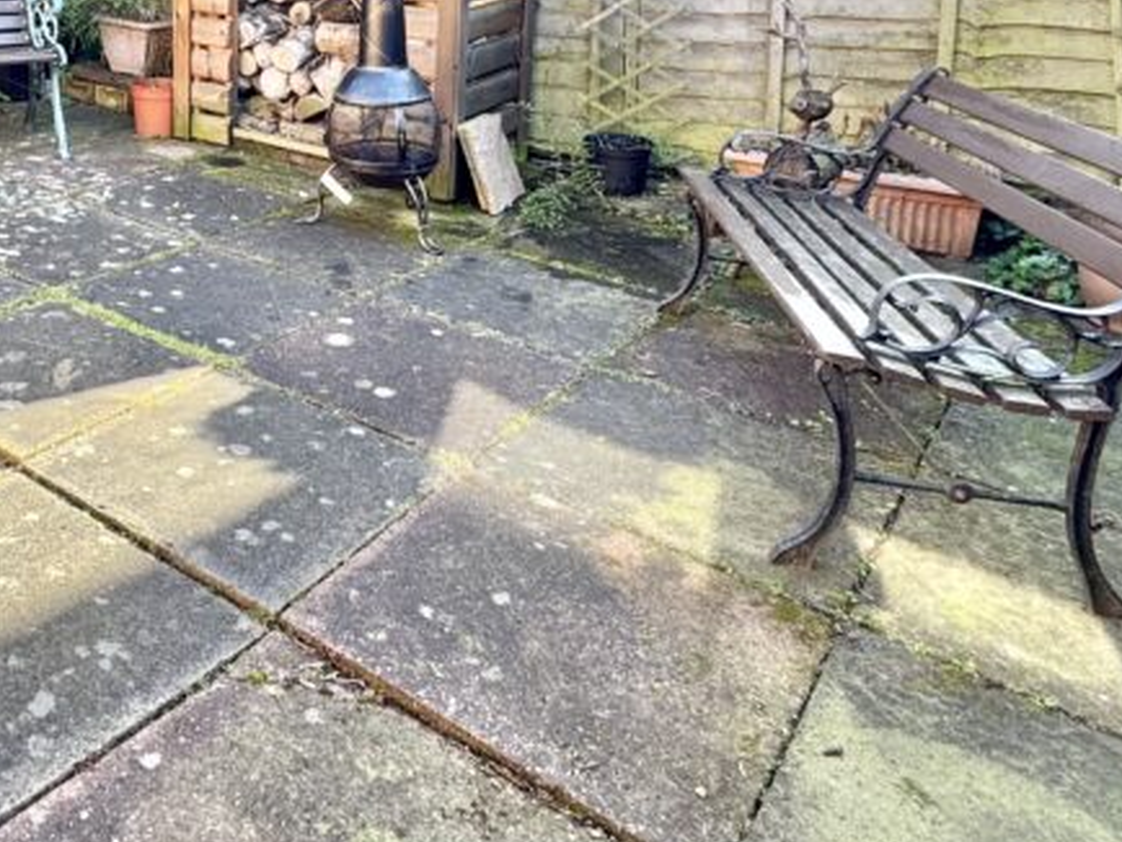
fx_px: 1070
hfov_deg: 49.4
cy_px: 10
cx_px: 114
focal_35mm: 33
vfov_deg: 38.4
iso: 50
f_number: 2.2
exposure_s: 1/99
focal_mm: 2.22
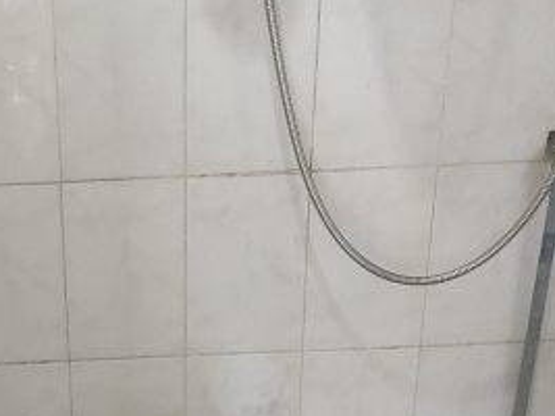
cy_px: 501
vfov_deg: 20.0
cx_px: 71
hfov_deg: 27.3
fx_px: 1106
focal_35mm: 69
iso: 2500
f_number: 1.9
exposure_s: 1/50
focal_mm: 5.52
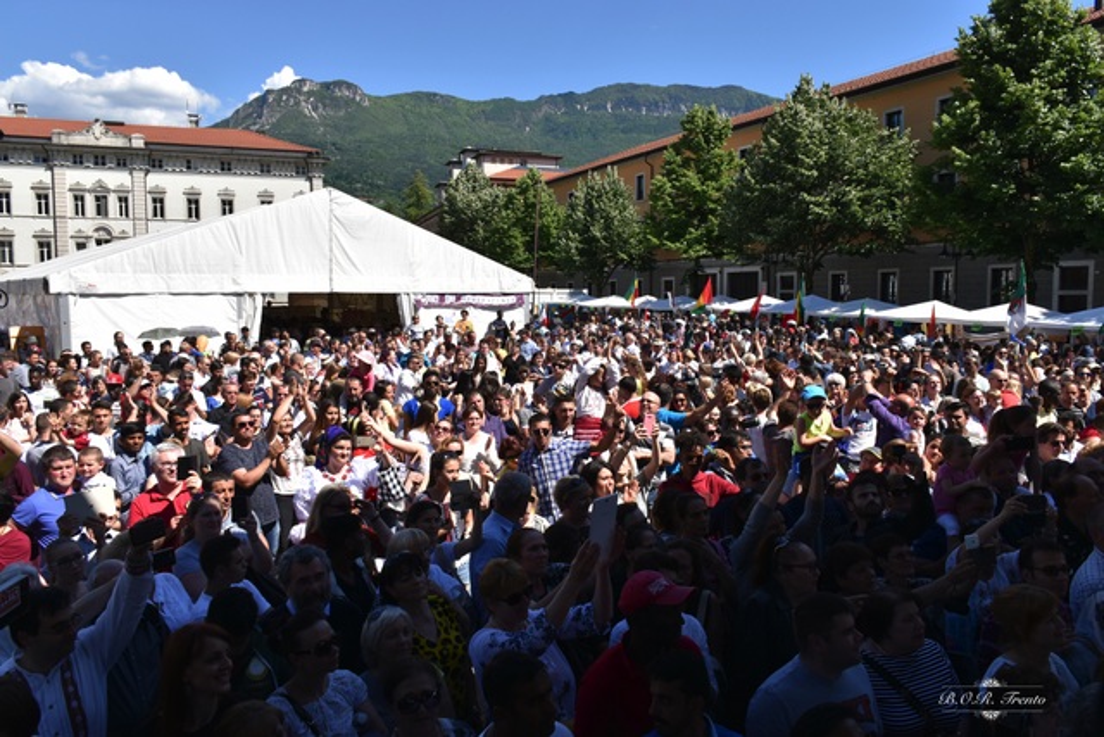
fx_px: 828
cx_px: 552
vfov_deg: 48.0
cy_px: 368
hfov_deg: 67.4
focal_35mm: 27
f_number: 10
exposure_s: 1/400
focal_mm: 18
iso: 200
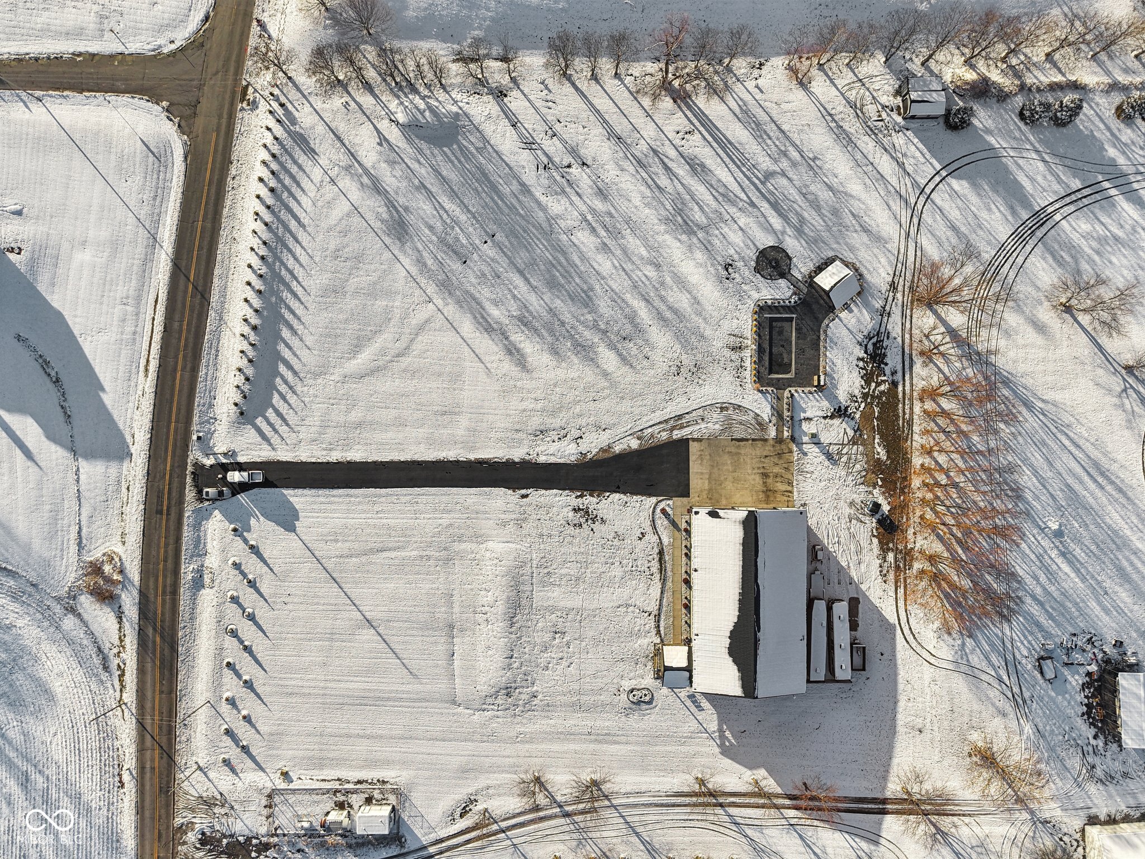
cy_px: 430
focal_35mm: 24
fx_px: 794
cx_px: 572
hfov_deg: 71.6
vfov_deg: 56.8
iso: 100
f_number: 1.8
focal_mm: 8.7
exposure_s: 1/2500
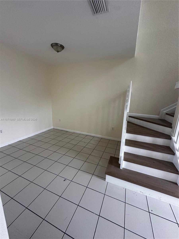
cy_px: 120
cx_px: 90
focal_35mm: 14
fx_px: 97
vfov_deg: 102.1
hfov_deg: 85.7
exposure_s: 1/120
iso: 250
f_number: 2.2
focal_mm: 2.22
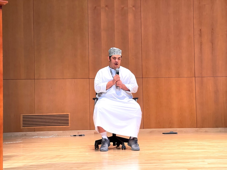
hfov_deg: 30.3
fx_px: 420
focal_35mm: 64
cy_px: 85
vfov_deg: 22.9
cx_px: 114
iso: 125
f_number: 2.2
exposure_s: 1/50
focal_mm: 7.5
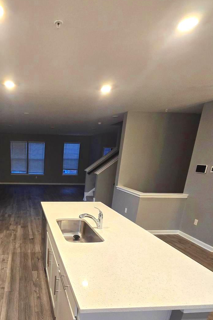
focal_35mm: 20
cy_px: 213
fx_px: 177
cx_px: 39
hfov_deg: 56.8
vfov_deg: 81.2
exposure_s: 1/60
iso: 250
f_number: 2.2
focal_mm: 2.2
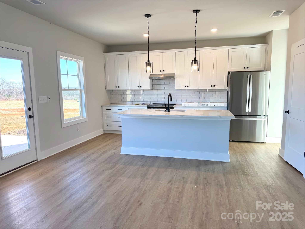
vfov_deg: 56.8
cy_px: 114
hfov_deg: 71.6
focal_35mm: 24
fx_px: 211
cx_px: 152
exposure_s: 1/181
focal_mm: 6.76
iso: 80
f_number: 1.78
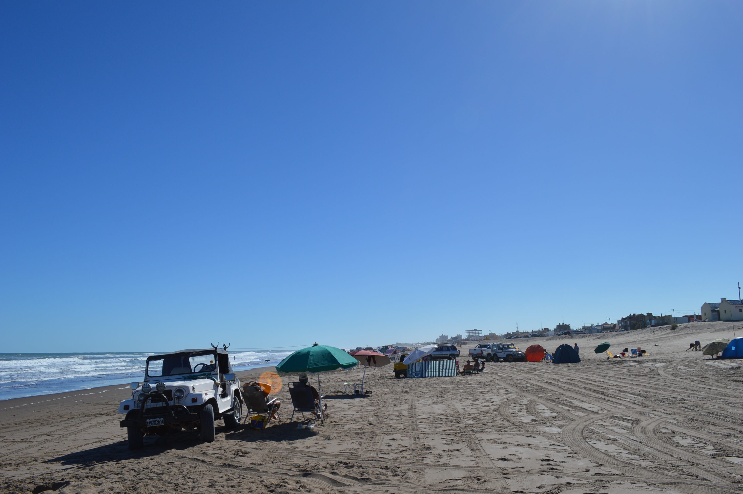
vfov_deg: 47.8
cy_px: 247
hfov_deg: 67.4
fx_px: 557
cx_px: 372
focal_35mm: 27
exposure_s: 1/500
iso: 100
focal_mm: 18
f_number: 8
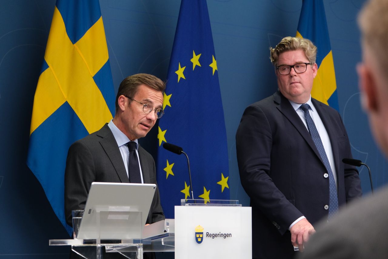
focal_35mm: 120
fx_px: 1293
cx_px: 194
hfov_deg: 17.1
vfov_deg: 11.4
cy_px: 130
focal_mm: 80
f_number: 4
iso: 1250
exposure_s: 1/120
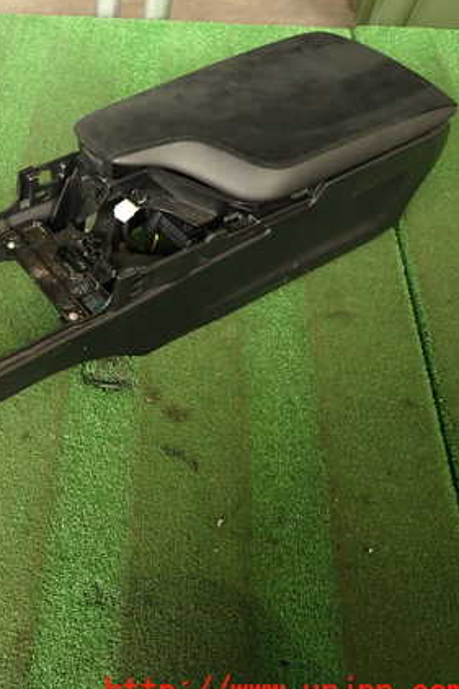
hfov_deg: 32.5
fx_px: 708
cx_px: -16
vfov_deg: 51.9
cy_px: 346
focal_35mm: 37
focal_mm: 4.5
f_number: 2
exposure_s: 1/60
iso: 200
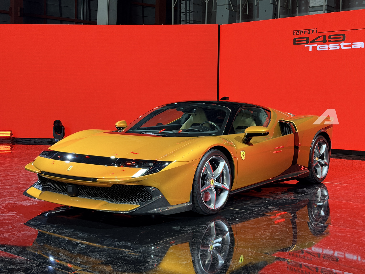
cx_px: 182
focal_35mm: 48
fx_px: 506
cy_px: 137
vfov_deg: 30.3
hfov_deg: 39.7
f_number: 1.78
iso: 100
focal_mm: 6.76
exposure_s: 1/93
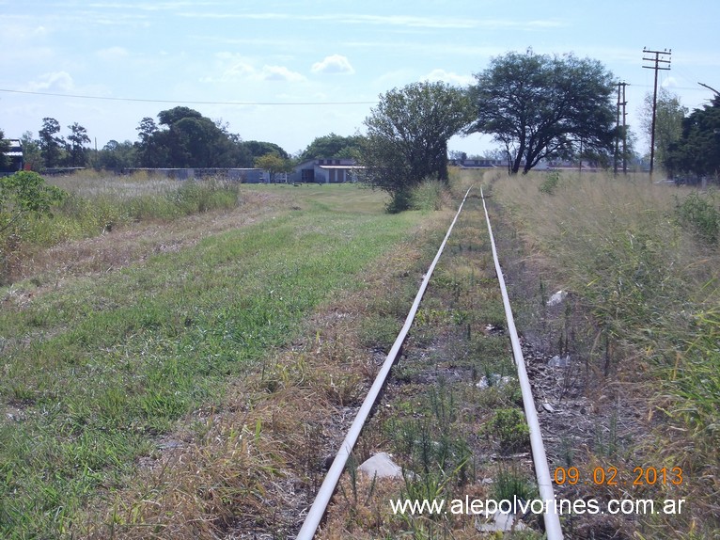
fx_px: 1705
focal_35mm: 82
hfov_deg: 23.8
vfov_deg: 18.0
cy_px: 270
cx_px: 360
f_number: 9.6
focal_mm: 11.6
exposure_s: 1/160
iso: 80
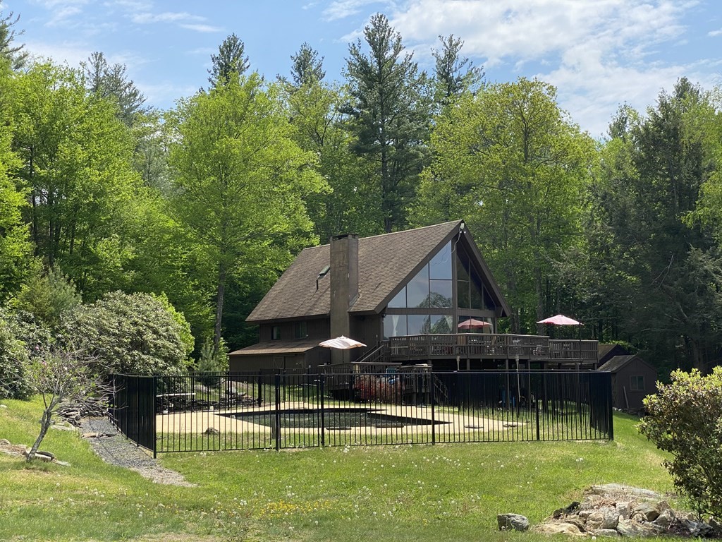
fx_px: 1085
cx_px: 361
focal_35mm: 52
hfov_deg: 36.8
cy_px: 271
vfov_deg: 28.0
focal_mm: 6
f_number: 2
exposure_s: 1/2083
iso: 20
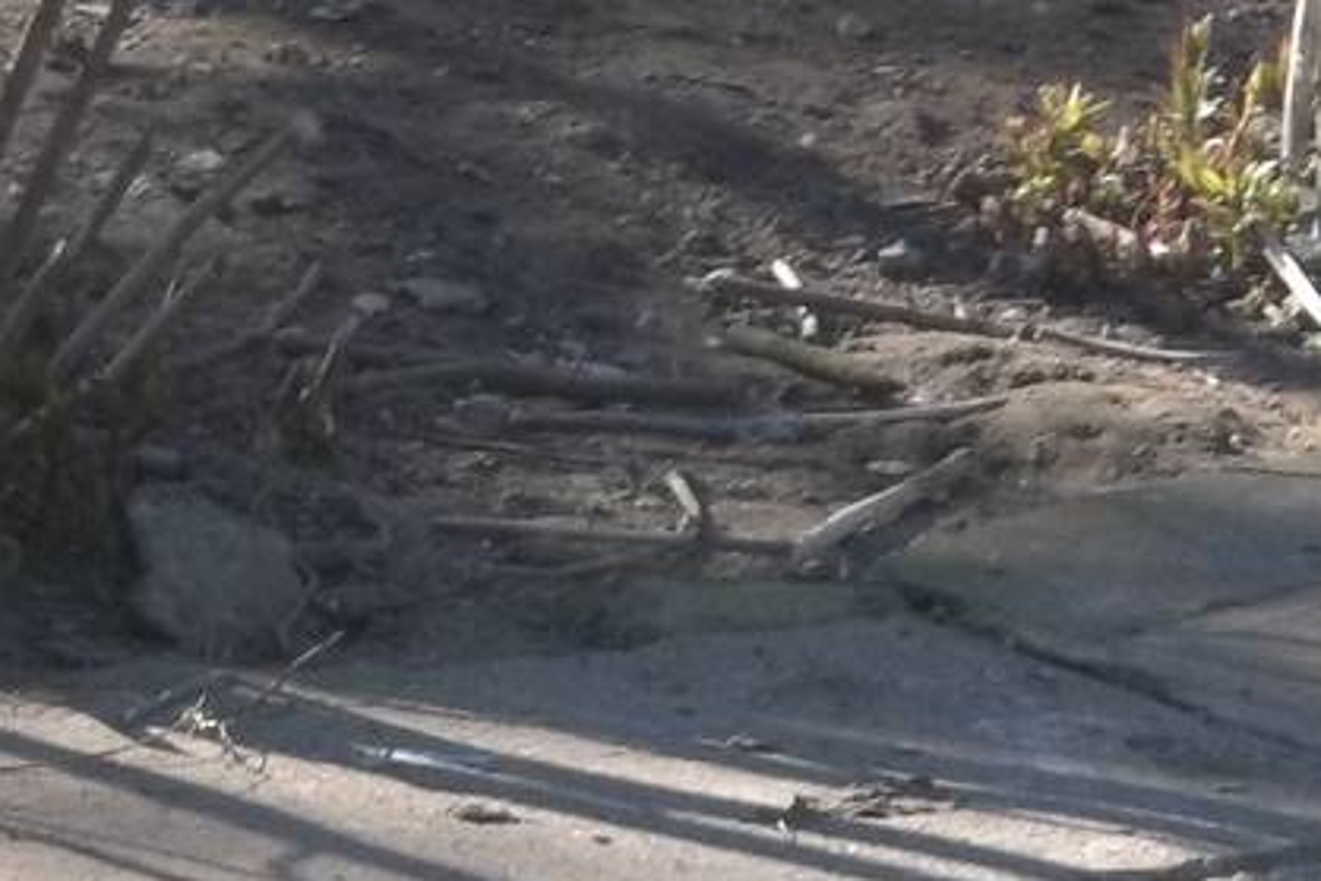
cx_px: 2320
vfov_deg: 4.0
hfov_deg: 5.9
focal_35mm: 342
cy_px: 1844
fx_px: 12553
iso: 80
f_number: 4.5
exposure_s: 1/100
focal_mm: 15.4
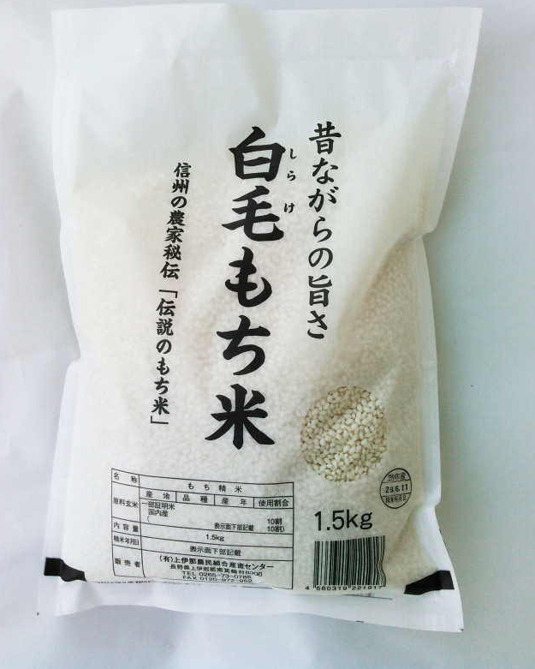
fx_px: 633
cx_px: 265
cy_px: 305
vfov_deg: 55.6
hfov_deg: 45.8
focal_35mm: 32
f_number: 2.4
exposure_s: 1/201
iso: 100
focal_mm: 4
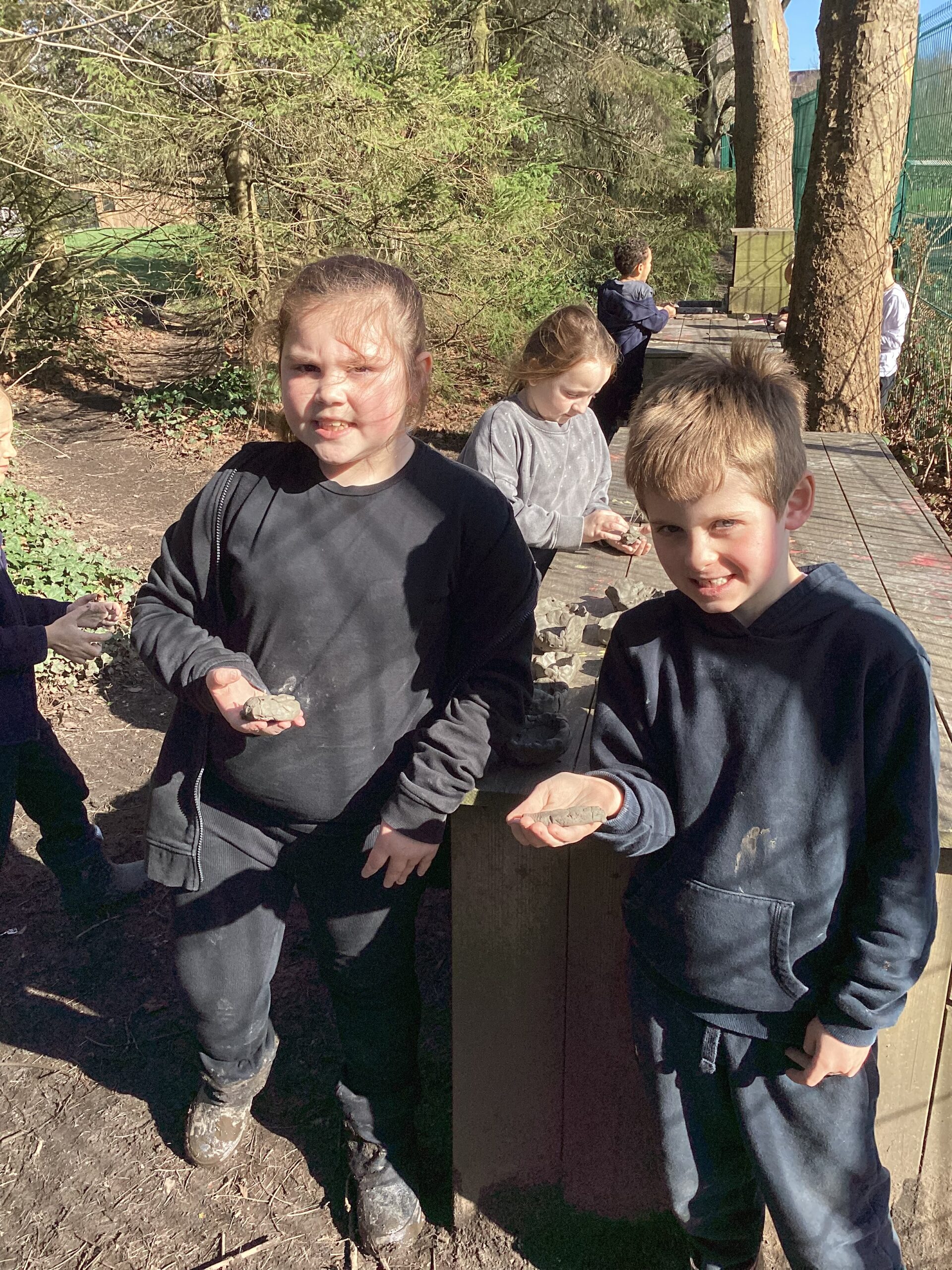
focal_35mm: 31
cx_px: 476
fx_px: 1137
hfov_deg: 45.4
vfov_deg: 58.4
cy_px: 635
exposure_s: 1/959
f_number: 2.4
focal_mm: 3.3
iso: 25
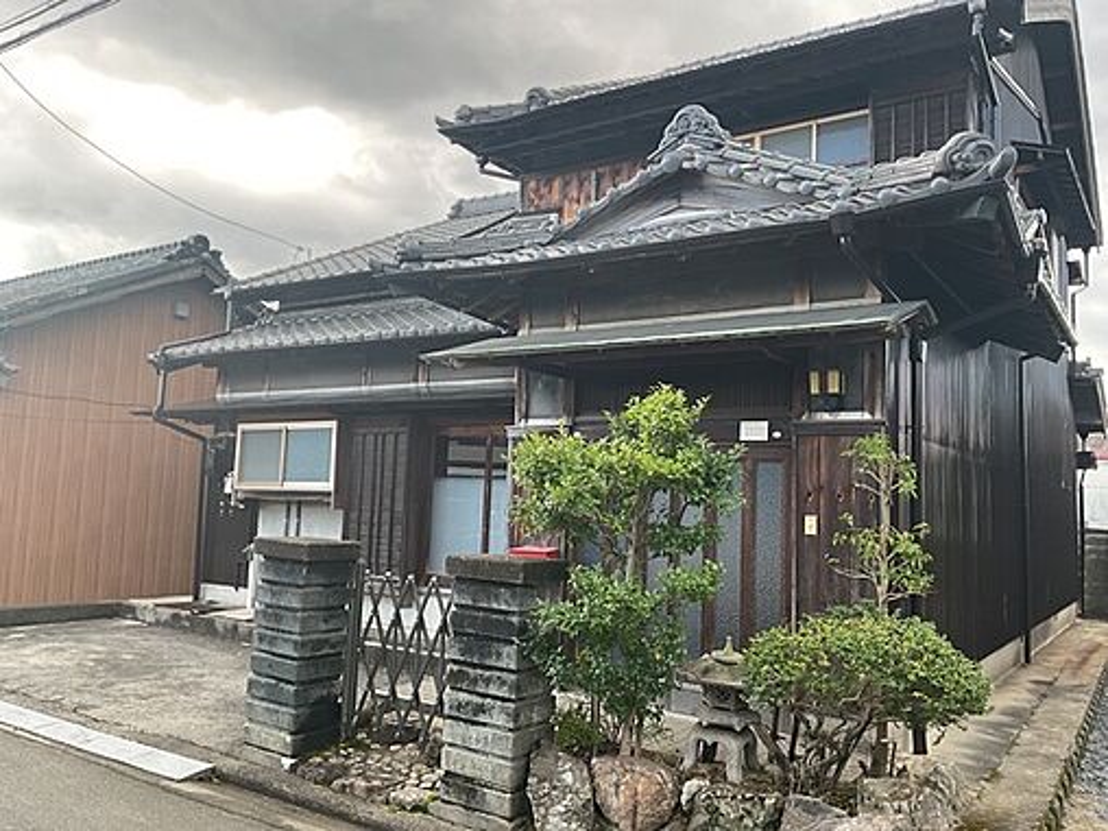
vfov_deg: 48.2
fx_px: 928
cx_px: 554
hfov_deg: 61.7
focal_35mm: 29
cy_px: 416
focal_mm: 3
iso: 16
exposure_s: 1/120
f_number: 1.8
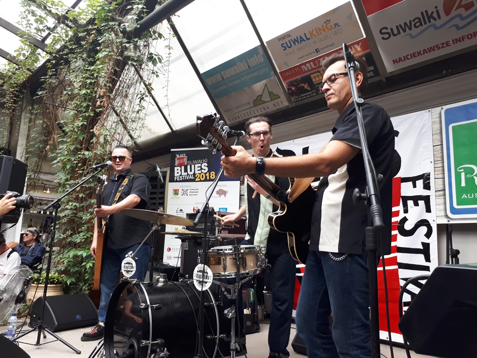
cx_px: 238
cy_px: 179
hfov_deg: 65.3
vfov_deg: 51.4
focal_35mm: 27
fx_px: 372
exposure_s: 1/100
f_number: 1.9
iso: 64
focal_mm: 3.6
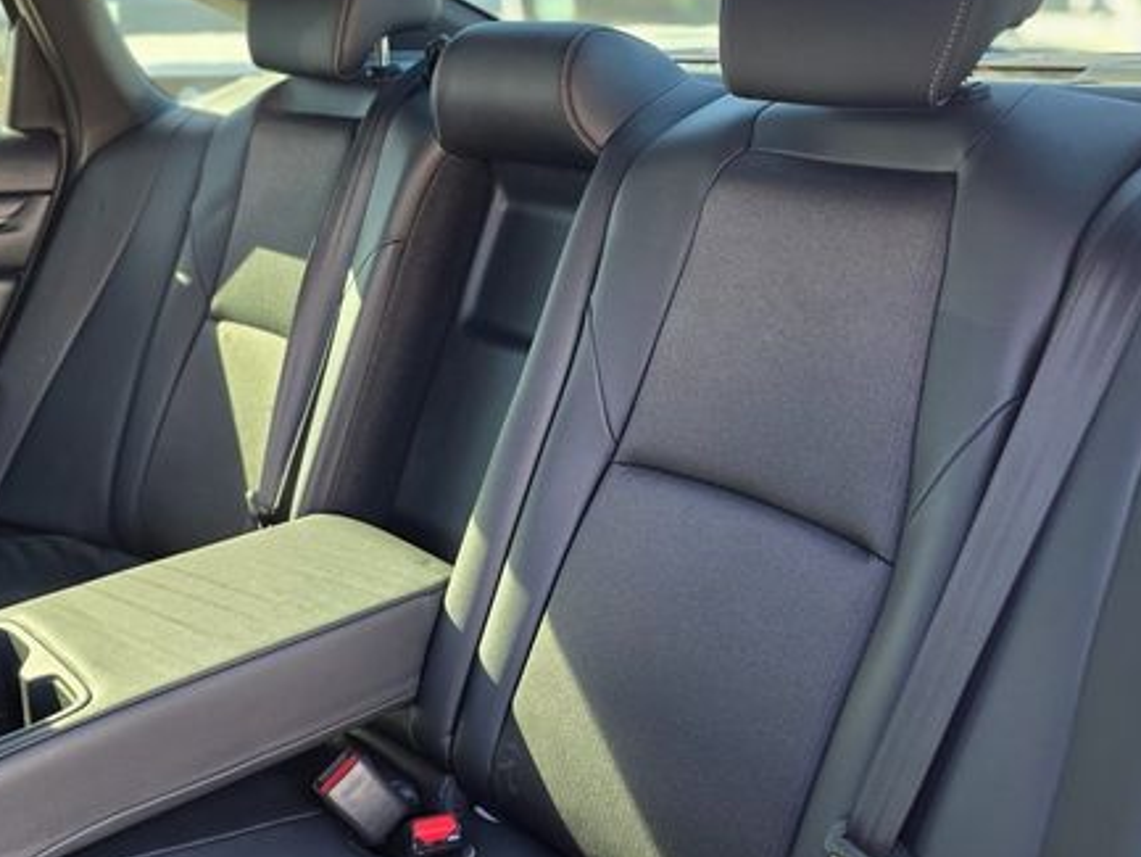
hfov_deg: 53.7
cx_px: 487
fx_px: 1121
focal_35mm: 34
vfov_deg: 41.8
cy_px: 464
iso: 160
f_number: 1.7
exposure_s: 1/180
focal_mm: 6.3
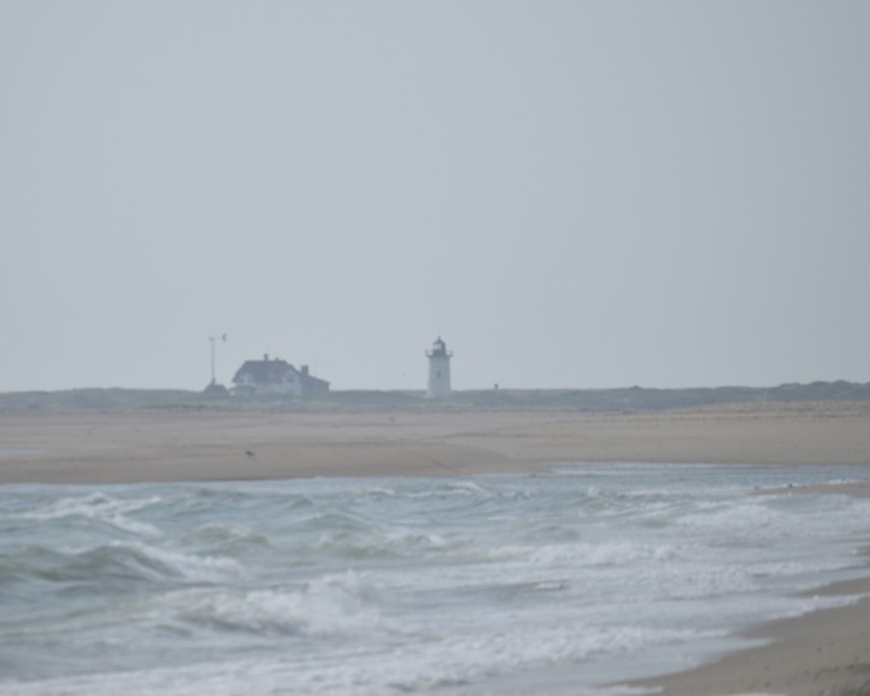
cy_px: 337
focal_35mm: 411
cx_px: 348
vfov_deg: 3.8
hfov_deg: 4.7
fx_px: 10583
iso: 200
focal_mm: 200
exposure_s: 1/2500
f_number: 5.6
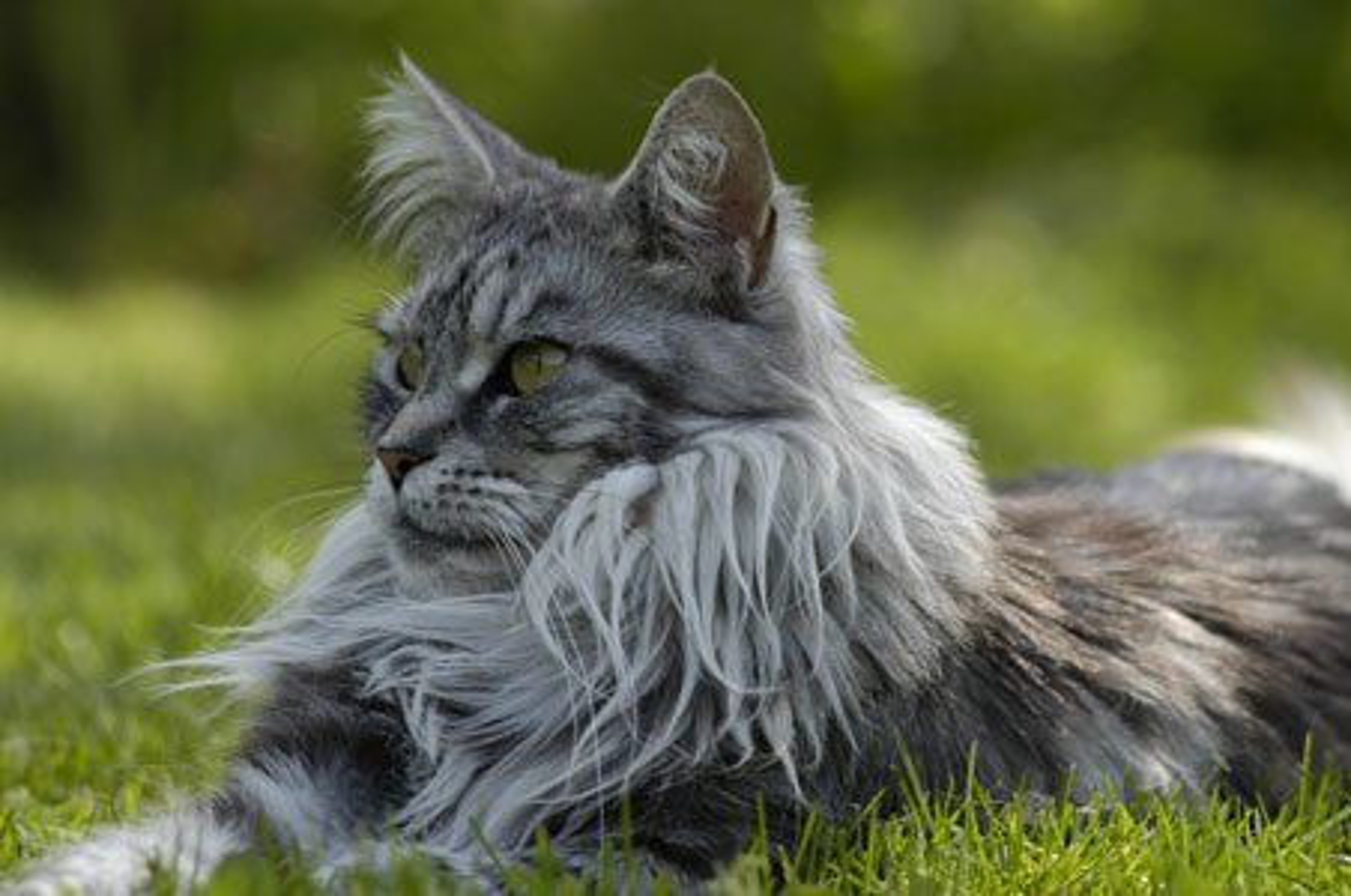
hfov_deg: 8.9
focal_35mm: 232
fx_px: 8713
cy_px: 448
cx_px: 676
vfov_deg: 5.9
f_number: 4.5
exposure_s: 1/320
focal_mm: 155
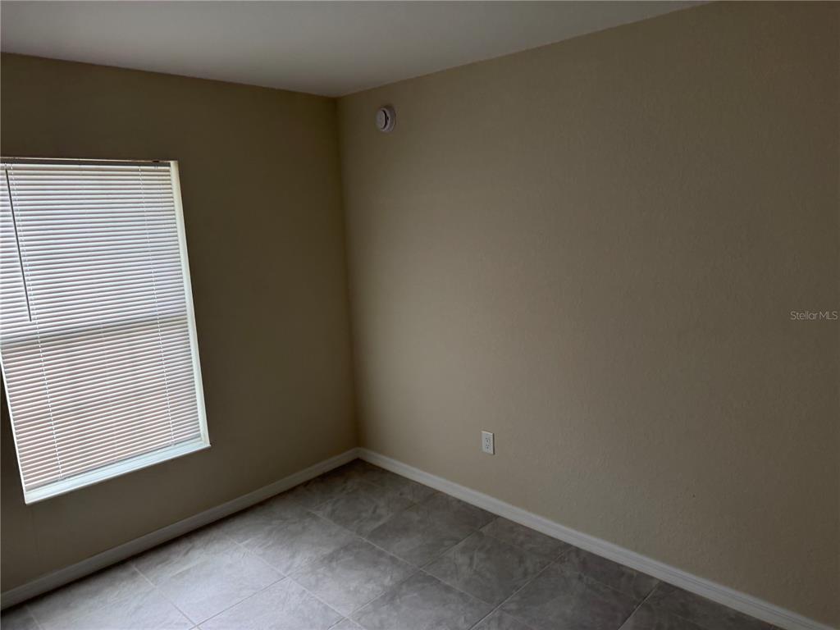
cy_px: 315
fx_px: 582
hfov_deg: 71.6
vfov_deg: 56.8
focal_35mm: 24
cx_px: 420
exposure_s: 1/121
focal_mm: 6.76
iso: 160
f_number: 1.78
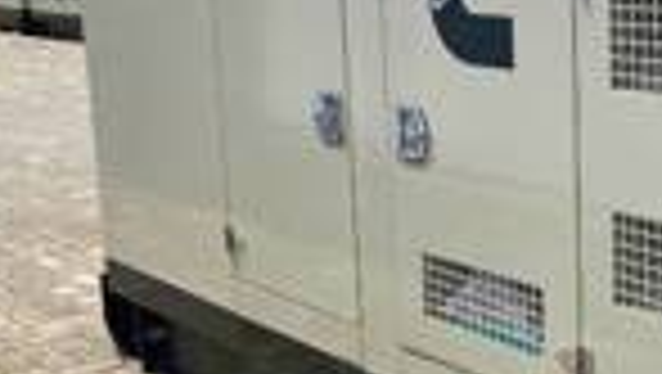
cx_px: 626
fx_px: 1353
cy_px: 189
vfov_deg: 15.7
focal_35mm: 77
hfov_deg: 26.4
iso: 32
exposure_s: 1/2268
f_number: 1.8
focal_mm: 4.25
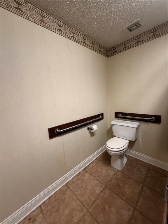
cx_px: 84
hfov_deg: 85.7
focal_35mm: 14
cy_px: 112
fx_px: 91
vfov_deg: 102.1
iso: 200
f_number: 2.2
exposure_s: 1/60
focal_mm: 2.22
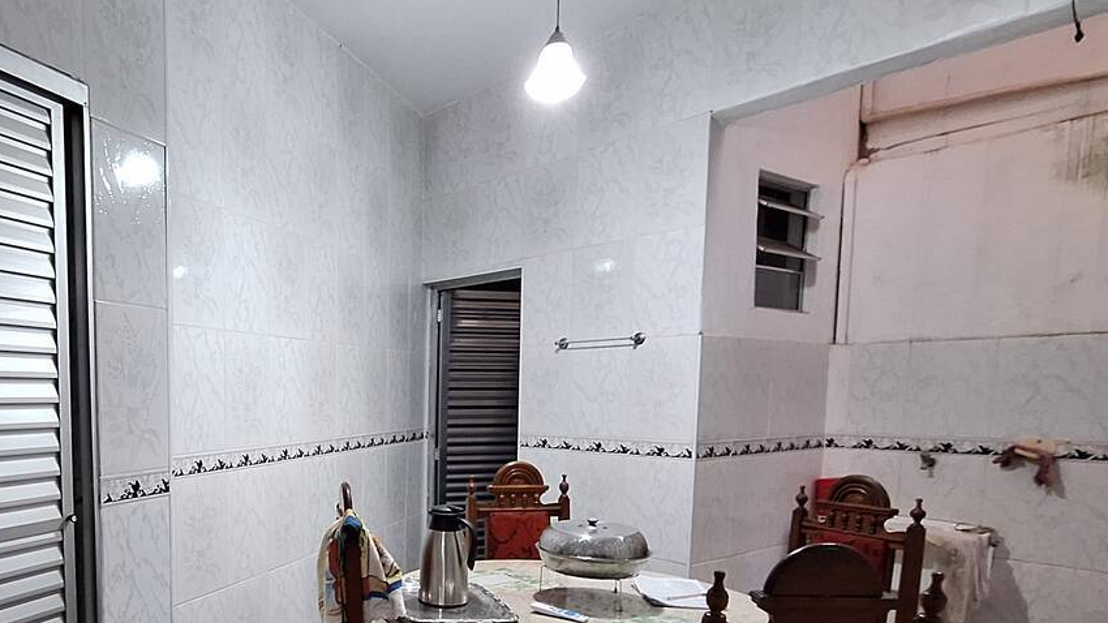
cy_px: 469
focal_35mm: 24
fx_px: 705
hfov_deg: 71.1
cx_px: 276
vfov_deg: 46.0
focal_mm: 1.74
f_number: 2.2
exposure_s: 1/24
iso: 250
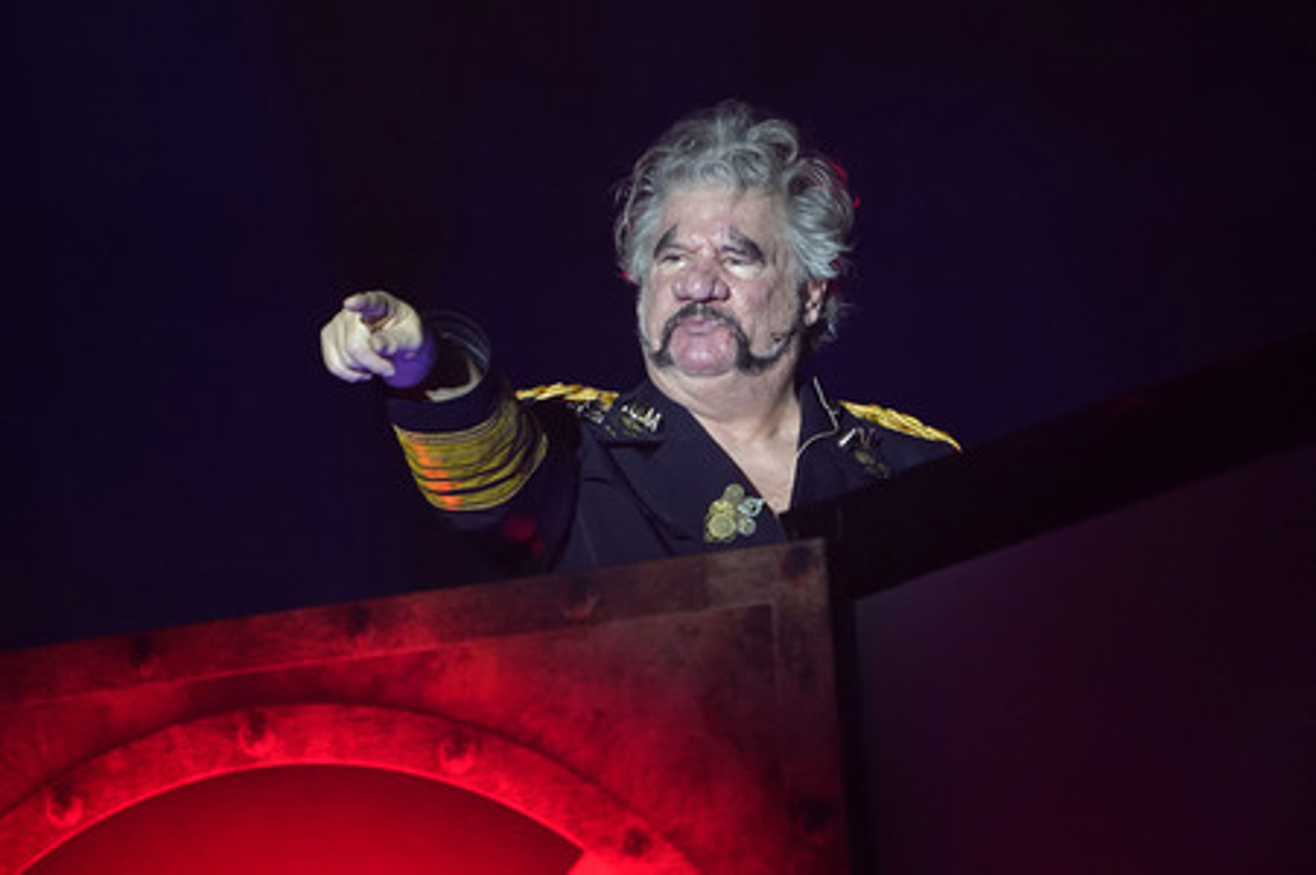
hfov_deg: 3.4
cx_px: 658
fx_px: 21917
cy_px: 438
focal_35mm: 600
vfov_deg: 2.3
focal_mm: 600
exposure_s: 1/60
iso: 3200
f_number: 6.3
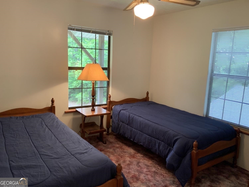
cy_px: 94
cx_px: 124
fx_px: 209
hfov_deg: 61.7
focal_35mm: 29
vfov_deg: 48.2
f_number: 1.8
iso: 160
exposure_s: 1/60
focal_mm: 3
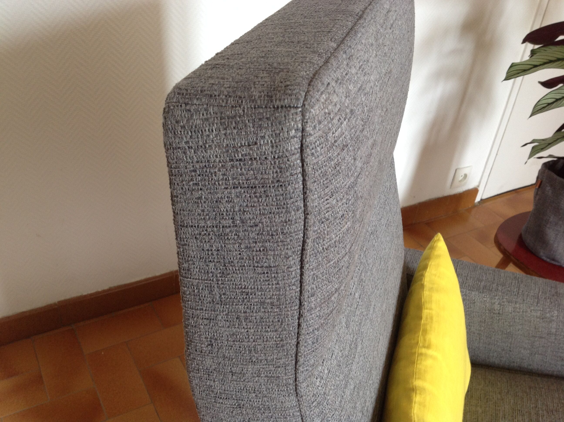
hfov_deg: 52.7
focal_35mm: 35
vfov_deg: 40.6
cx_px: 282
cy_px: 211
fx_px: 569
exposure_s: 1/15
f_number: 2.4
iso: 100
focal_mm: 4.28
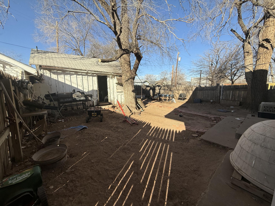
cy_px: 103
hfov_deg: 102.1
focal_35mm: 14
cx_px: 138
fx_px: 111
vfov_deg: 85.7
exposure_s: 1/1464
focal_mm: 2.22
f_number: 2.2
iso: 50
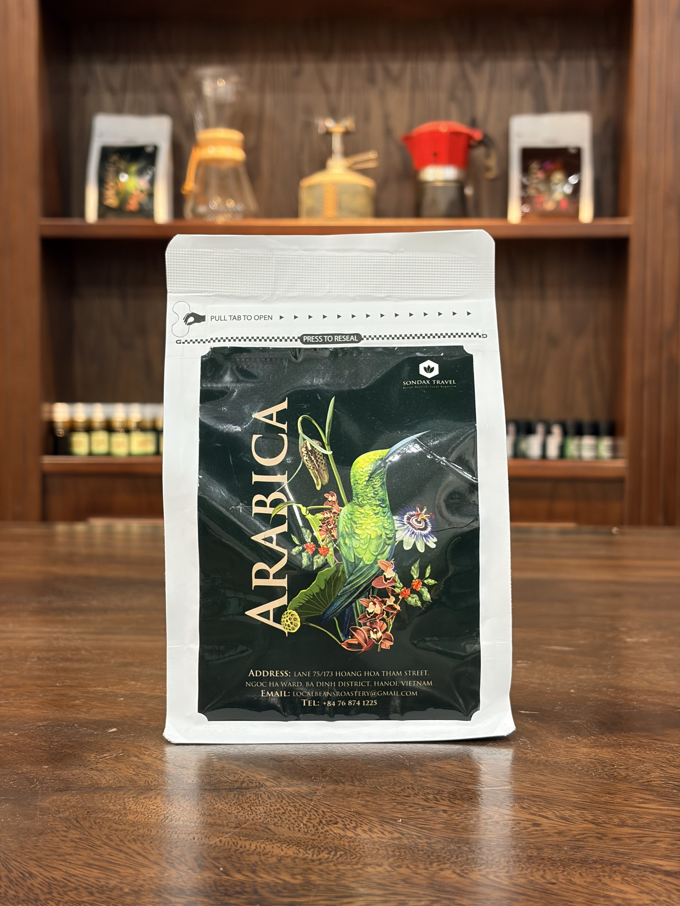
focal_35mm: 52
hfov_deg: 28.0
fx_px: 1362
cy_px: 453
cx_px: 340
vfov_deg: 36.8
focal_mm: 5.96
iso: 125
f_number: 1.6
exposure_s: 1/50
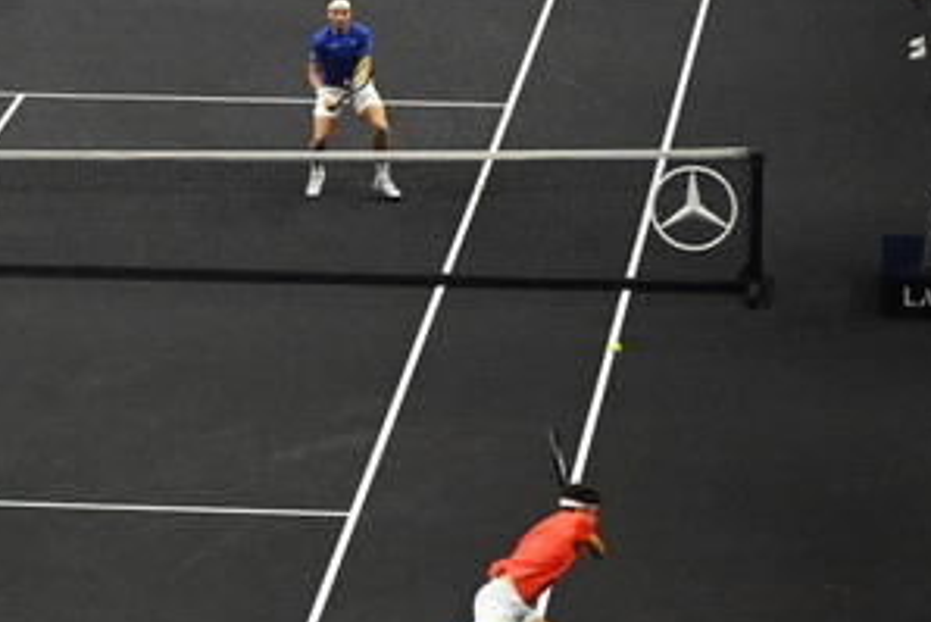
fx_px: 6597
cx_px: -128
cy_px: -209
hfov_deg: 8.0
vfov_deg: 5.4
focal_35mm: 255
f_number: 4
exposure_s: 1/4000
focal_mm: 70
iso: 11400
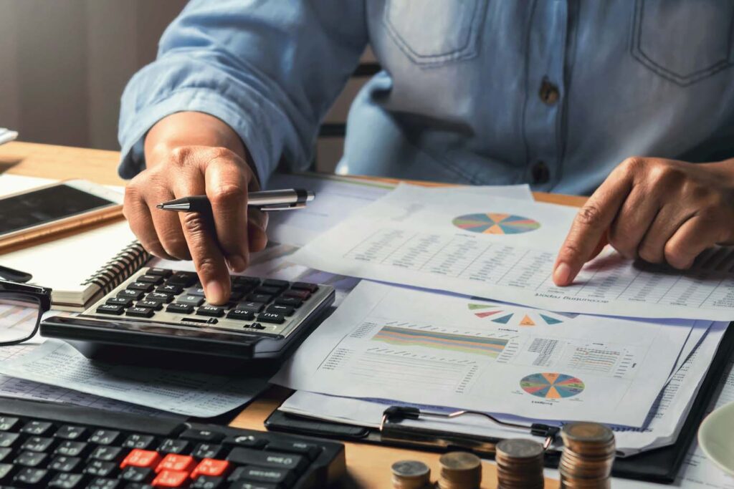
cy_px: 244
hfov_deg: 22.6
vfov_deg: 15.2
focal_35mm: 90
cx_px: 367
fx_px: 1835
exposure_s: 1/125
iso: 400
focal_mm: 60
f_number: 5
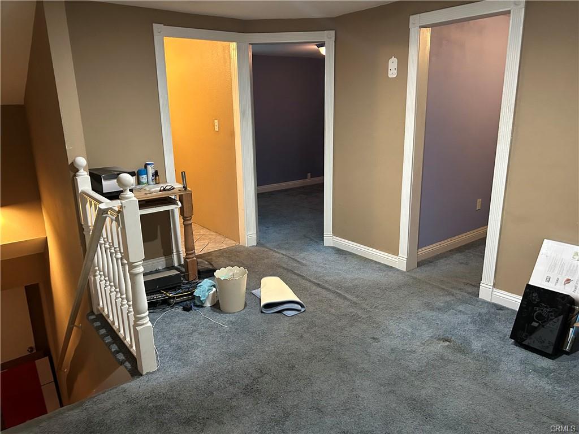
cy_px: 217
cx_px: 290
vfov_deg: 53.1
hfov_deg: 67.3
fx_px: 435
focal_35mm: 26
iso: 400
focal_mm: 5.7
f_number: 1.5
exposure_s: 1/60
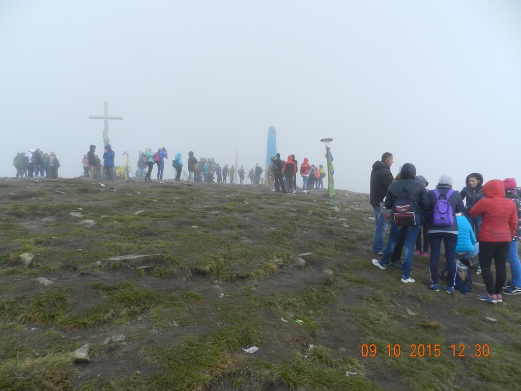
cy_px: 196
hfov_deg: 73.9
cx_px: 260
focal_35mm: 23
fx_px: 346
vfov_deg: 58.9
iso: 160
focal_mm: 4
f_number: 3.4
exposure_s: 1/800
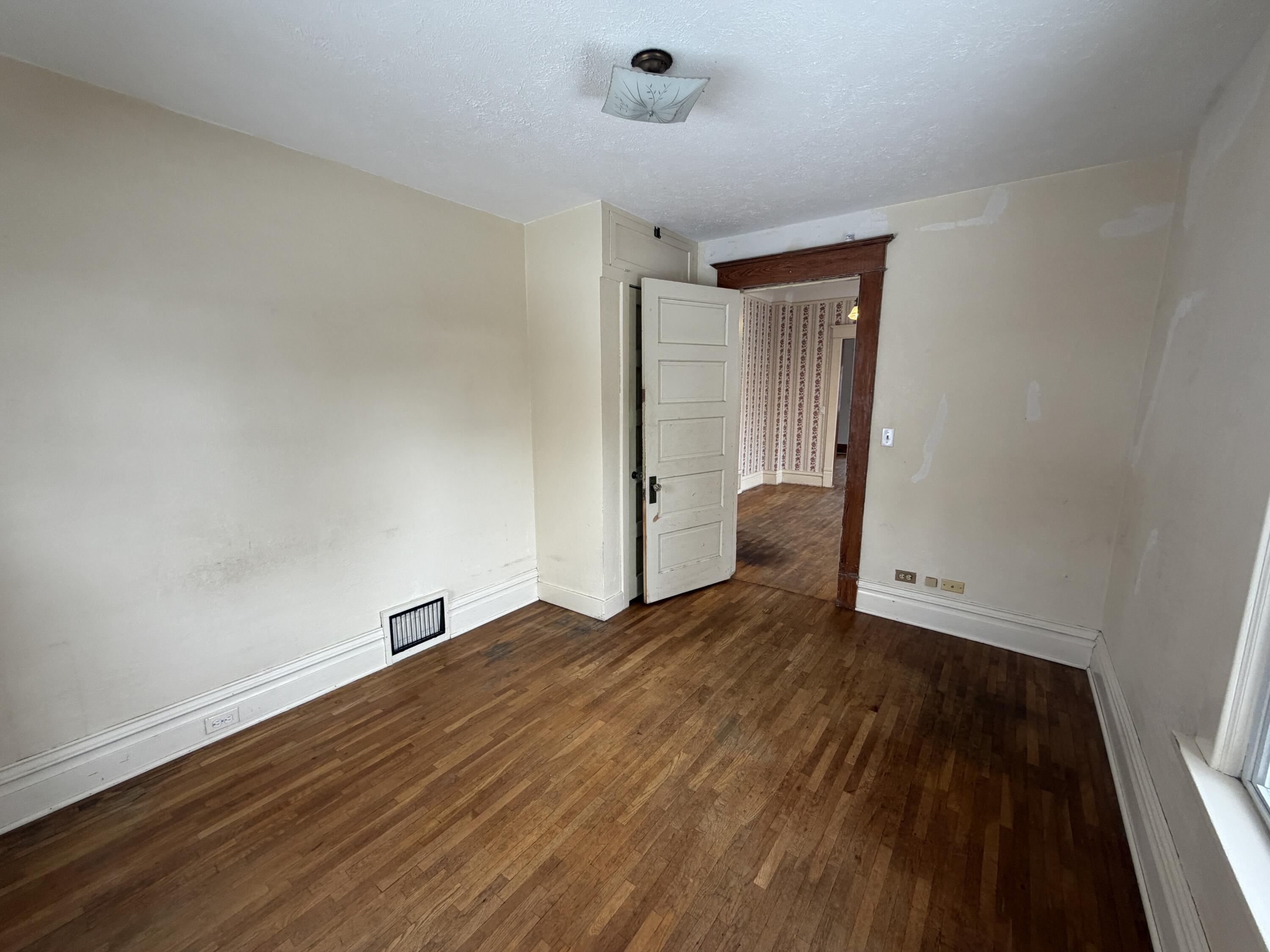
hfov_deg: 102.1
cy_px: 476
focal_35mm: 14
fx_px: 514
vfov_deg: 85.7
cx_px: 635
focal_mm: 2.22
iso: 250
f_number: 2.2
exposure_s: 1/120
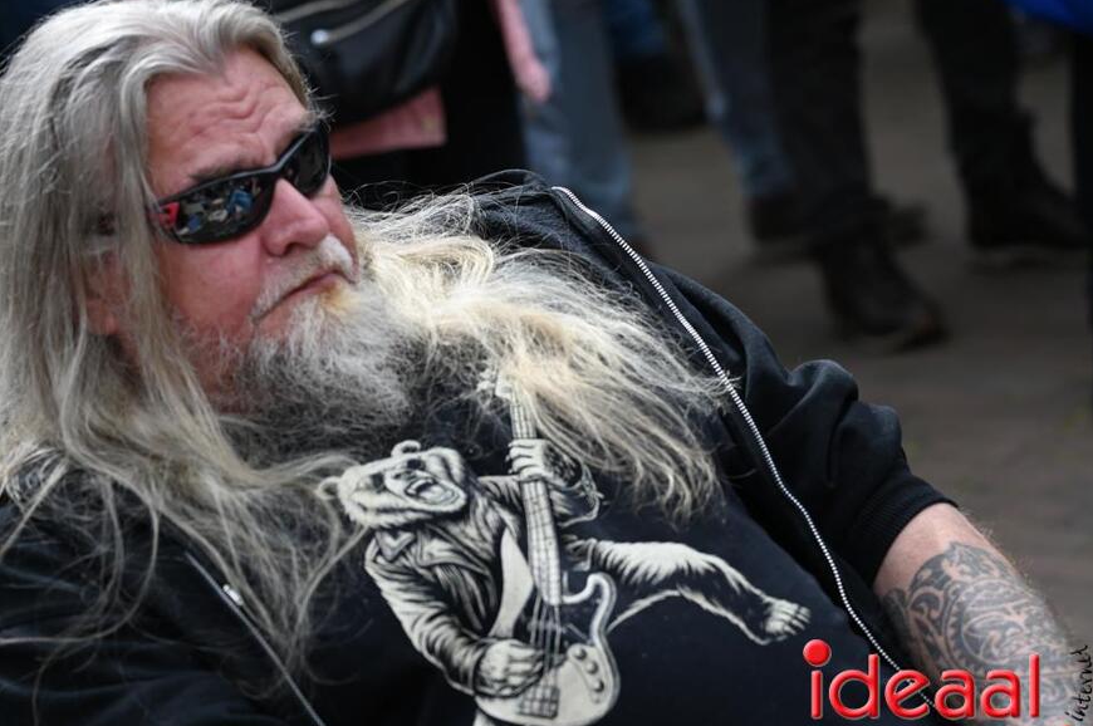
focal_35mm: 154
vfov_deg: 8.9
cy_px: 366
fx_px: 4670
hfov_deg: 13.3
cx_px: 481
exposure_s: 1/250
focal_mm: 135
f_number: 5.6
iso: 125
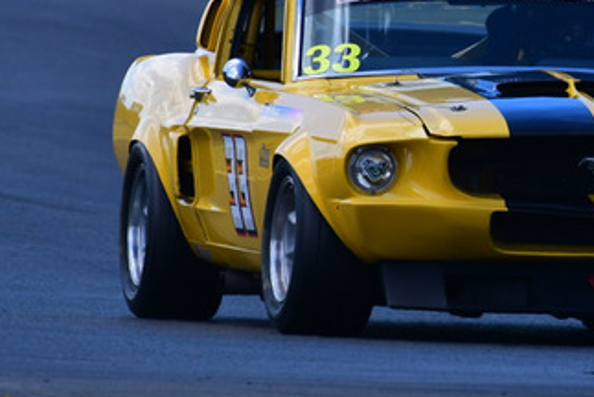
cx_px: 657
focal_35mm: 1857
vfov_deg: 0.7
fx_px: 30667
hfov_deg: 1.1
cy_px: -88
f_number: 8
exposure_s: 1/640
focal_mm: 500
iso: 320
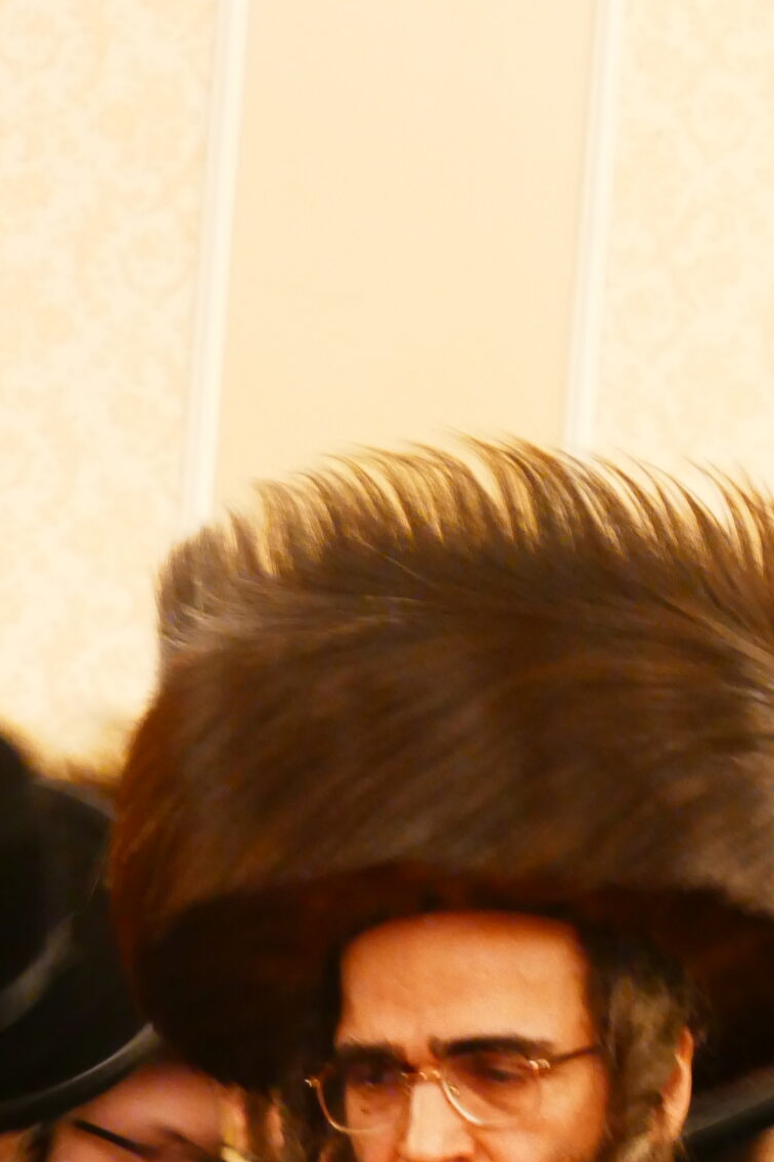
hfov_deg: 4.4
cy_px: 1297
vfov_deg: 6.6
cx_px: 448
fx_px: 10032
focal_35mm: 311
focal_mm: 50.2
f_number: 5.7
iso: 1600
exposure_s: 1/13
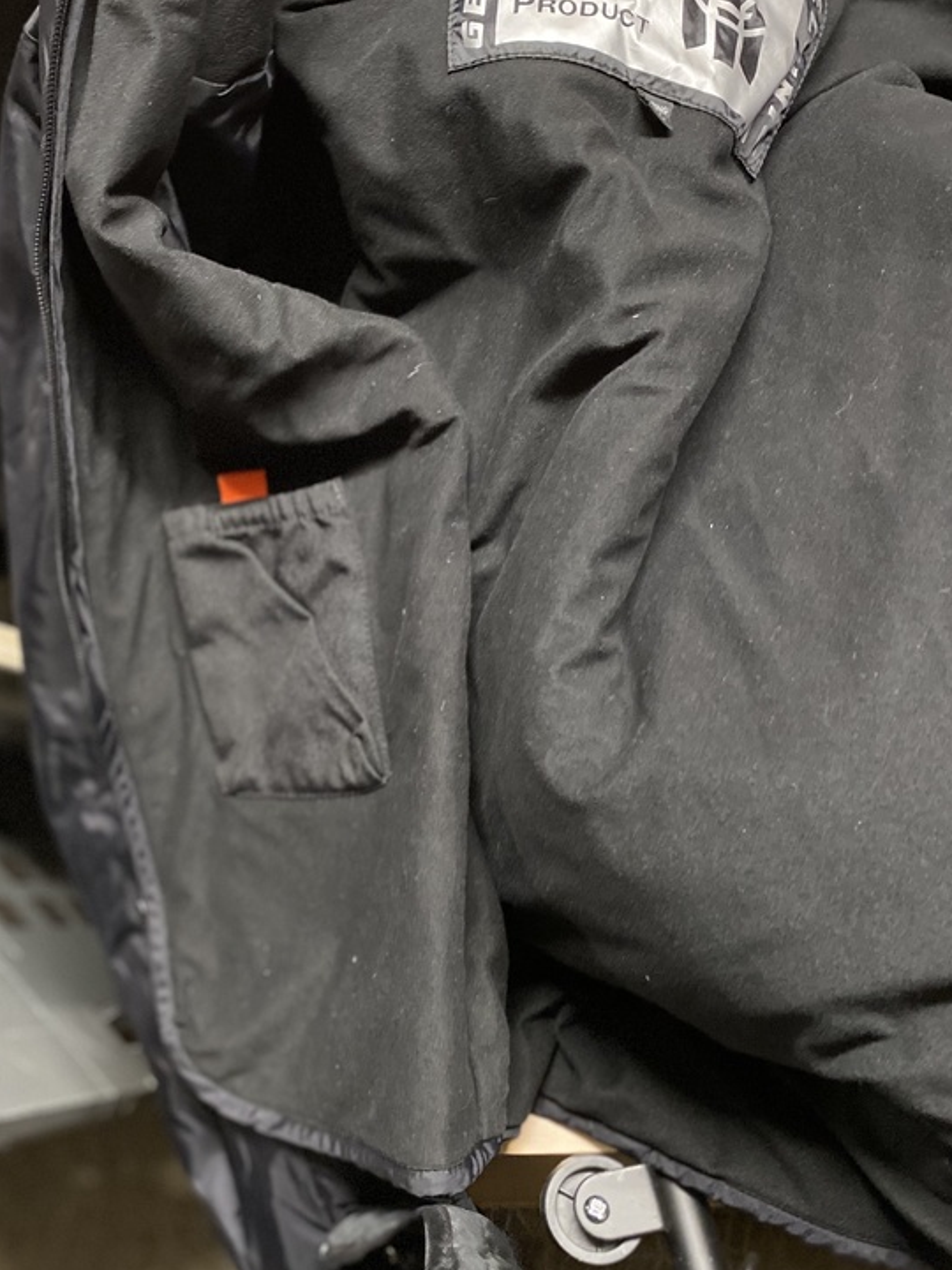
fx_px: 1357
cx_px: 293
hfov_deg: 38.1
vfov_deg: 50.1
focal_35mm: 37
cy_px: 586
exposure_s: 1/25
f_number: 1.8
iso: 640
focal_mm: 4.25
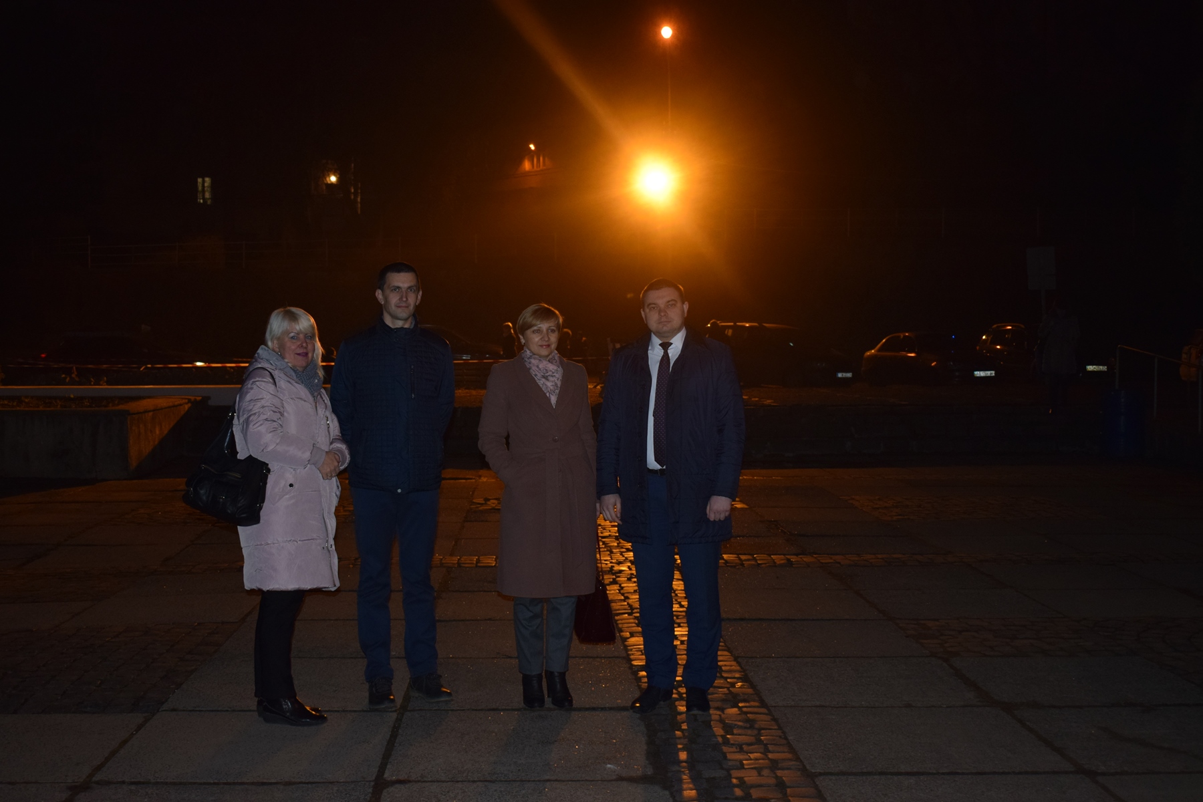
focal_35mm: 45
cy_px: 401
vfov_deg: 29.9
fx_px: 1504
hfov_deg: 43.6
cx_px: 602
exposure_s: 1/80
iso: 800
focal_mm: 30
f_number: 4.2
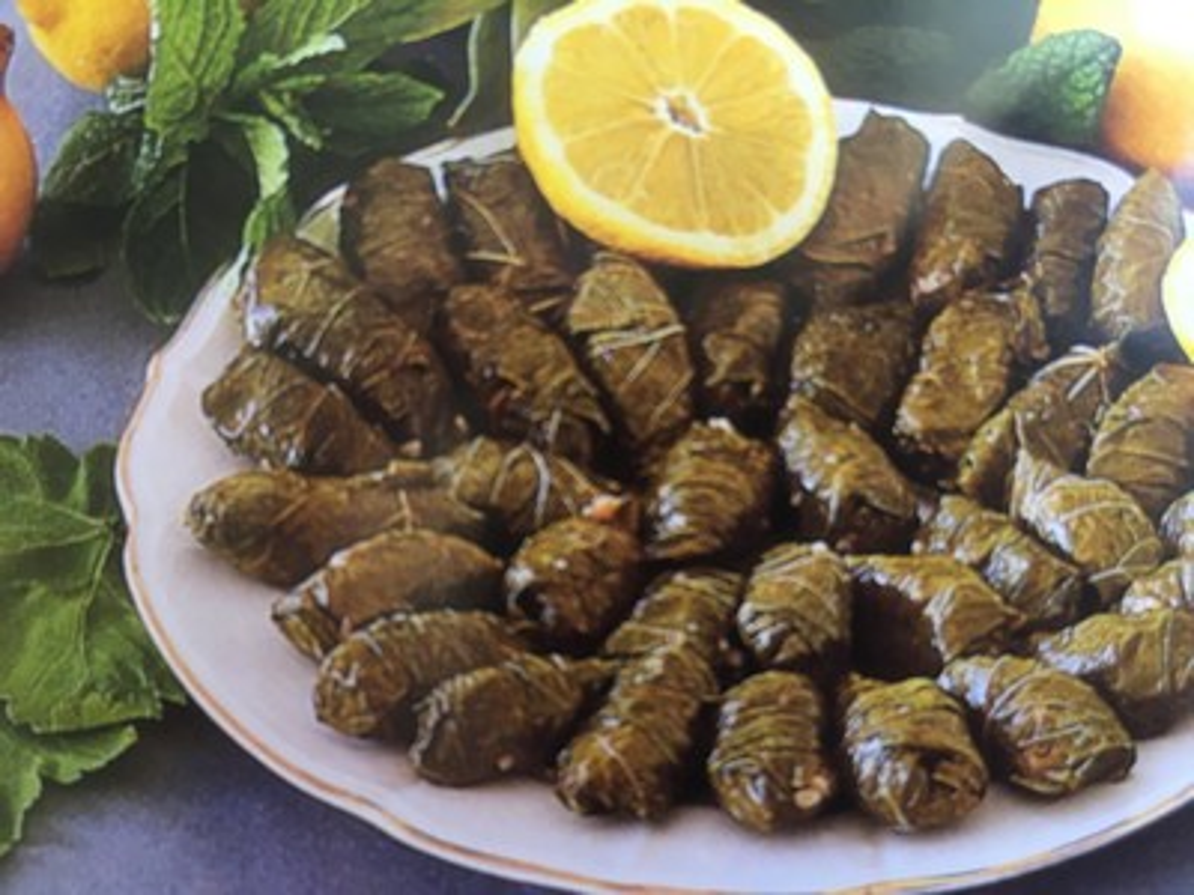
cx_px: 597
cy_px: 448
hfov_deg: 61.7
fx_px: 1000
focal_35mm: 29
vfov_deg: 48.2
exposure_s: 1/33
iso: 100
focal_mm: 4.15
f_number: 2.2
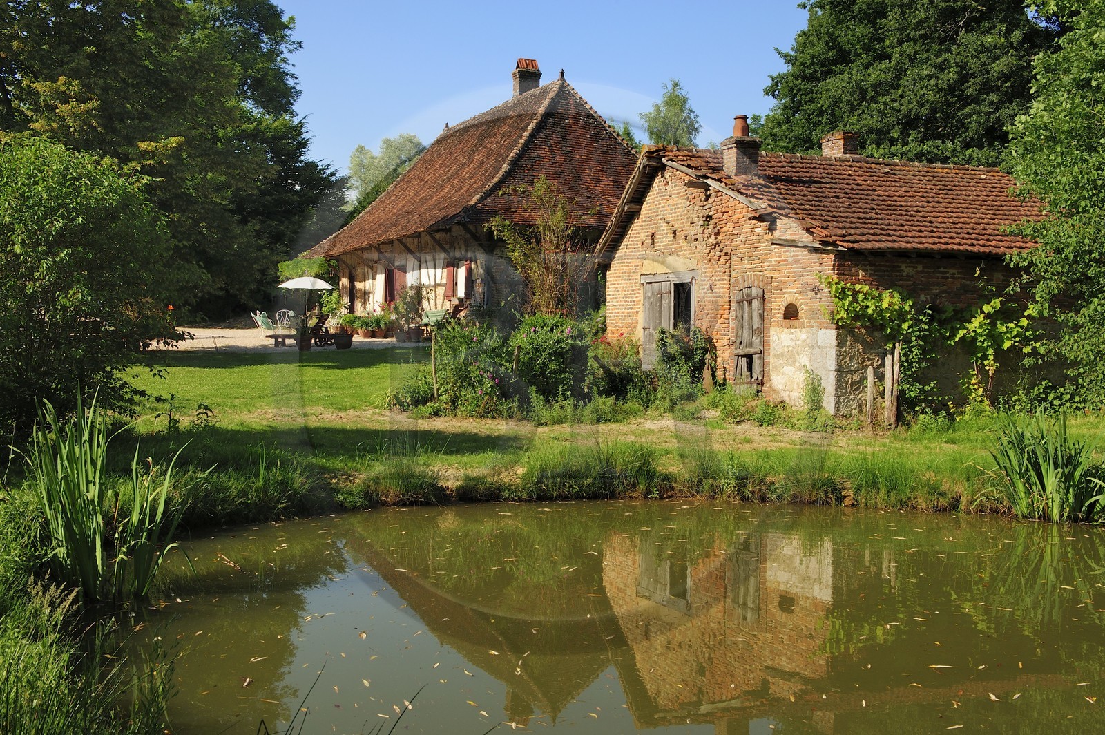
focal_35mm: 36
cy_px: 368
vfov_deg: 36.8
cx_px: 552
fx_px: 1104
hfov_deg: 53.2
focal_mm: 36
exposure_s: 1/160
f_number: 14
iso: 200
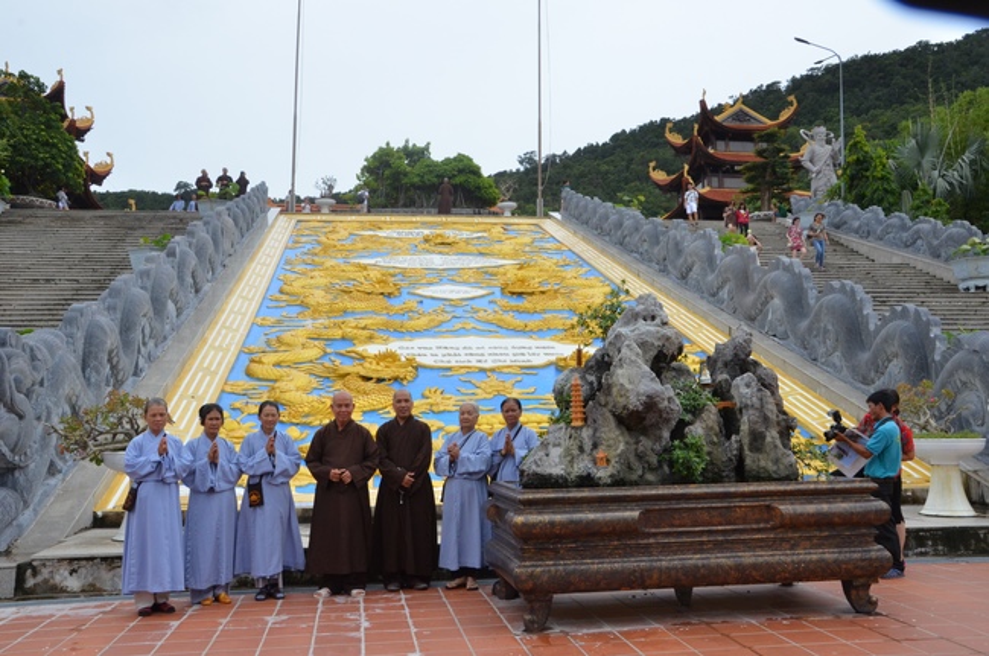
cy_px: 328
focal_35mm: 33
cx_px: 494
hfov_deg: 57.3
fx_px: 905
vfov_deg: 39.8
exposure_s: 1/800
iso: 1000
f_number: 14
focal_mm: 22
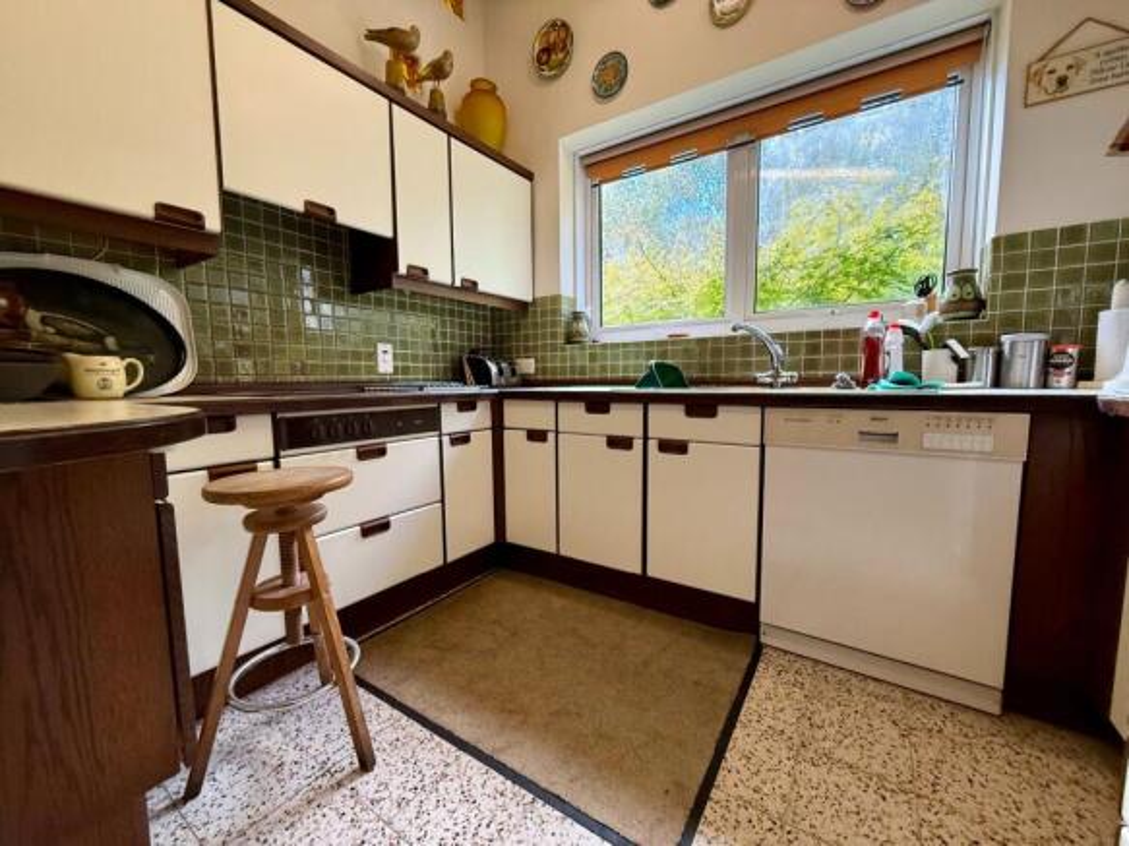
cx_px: 564
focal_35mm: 14
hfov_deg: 102.1
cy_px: 423
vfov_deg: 85.7
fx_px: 457
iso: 320
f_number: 2.2
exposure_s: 1/100
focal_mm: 2.22
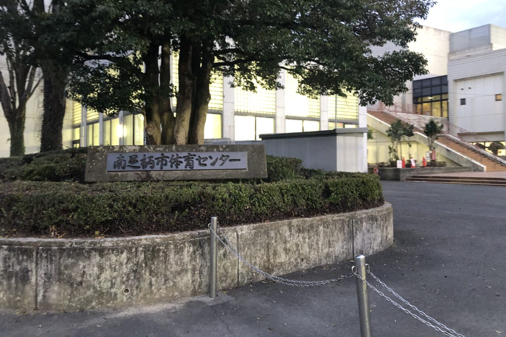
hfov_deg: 61.9
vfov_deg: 43.5
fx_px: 422
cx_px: 252
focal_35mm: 30
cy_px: 148
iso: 100
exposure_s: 1/11
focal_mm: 4
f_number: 1.8
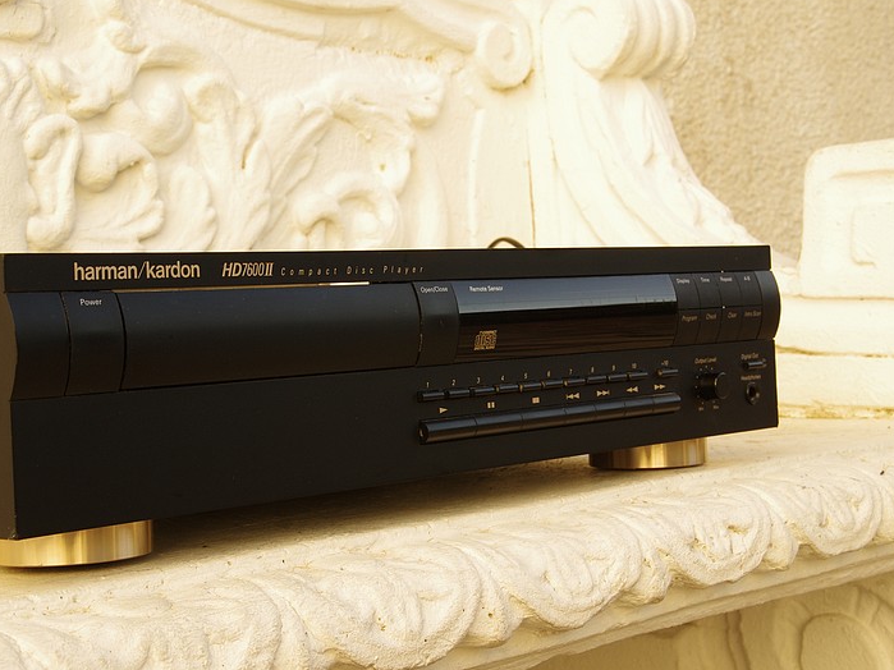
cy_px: 337
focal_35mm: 66
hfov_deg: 29.4
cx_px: 396
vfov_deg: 22.2
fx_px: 1704
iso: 400
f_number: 14
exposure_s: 1/60
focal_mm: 40
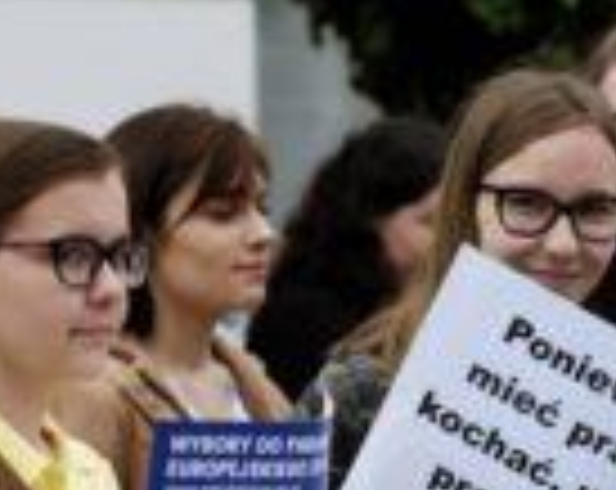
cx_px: 589
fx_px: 3493
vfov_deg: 8.0
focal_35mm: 192
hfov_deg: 10.0
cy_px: 306
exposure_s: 1/2500
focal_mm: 70
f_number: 4
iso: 500
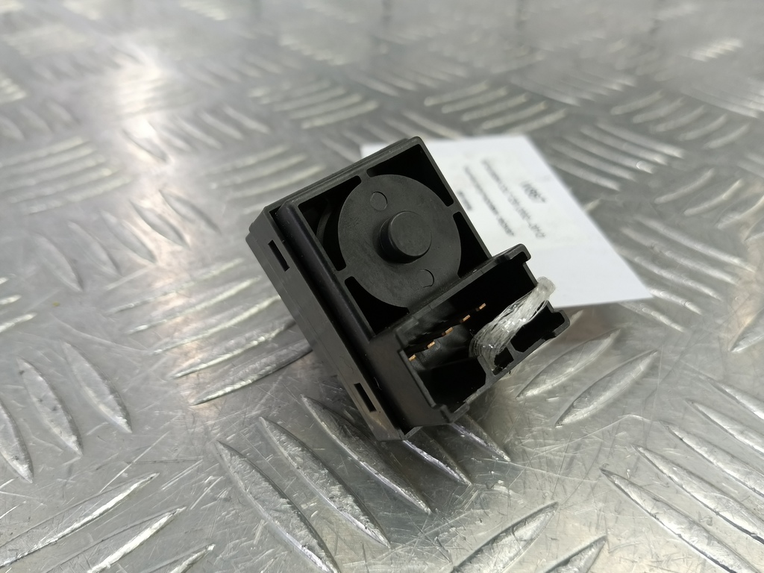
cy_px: 286
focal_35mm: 23
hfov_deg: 73.9
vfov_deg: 58.9
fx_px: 508
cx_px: 382
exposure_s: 1/50
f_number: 1.6
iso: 138
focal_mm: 4.11
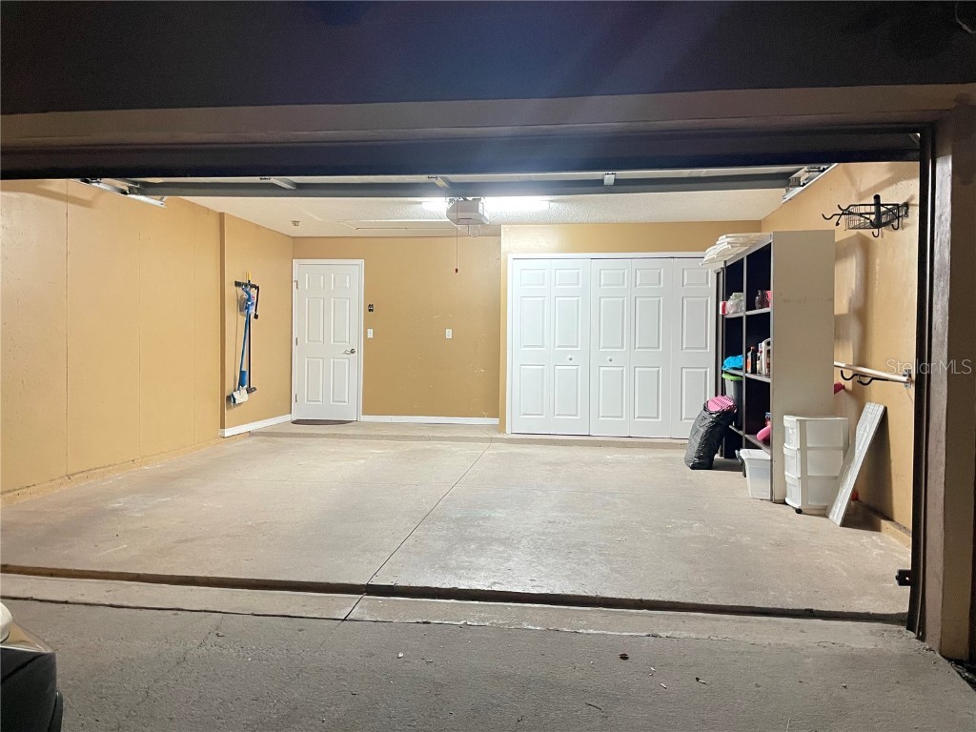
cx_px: 488
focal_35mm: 26
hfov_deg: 67.3
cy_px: 366
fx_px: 733
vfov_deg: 53.1
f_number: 1.6
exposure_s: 1/30
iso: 640
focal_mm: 4.2
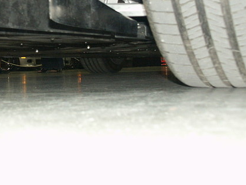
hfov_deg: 26.2
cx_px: 30
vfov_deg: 20.2
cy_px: 39
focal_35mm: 72
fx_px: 512
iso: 200
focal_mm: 9.8
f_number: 2.8
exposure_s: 1/45
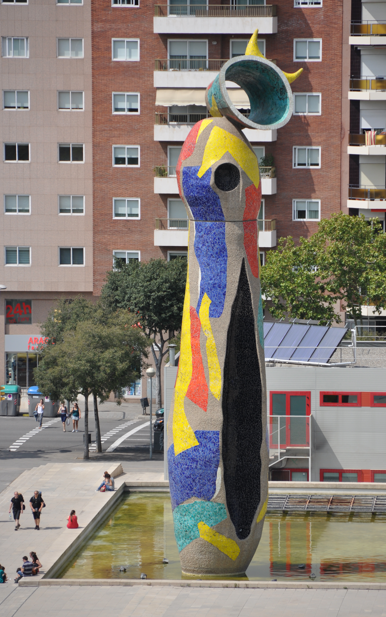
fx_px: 5150
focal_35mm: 306
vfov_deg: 6.9
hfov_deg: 4.3
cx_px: 201
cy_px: 309
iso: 200
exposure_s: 1/1000
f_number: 5.6
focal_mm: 200
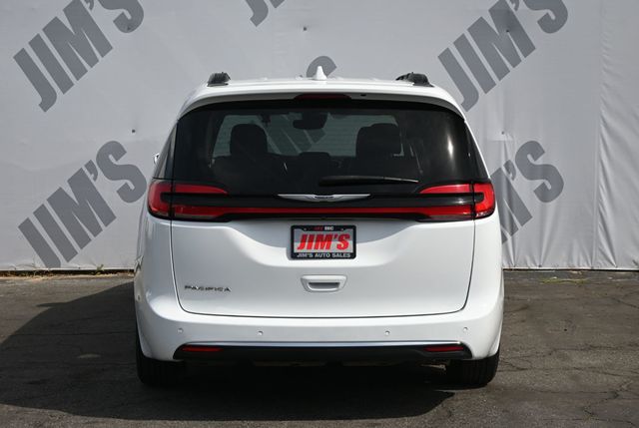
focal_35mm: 63
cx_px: 320
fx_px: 1120
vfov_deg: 21.6
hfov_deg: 31.8
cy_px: 214
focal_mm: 42
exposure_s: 1/320
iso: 100
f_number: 6.3
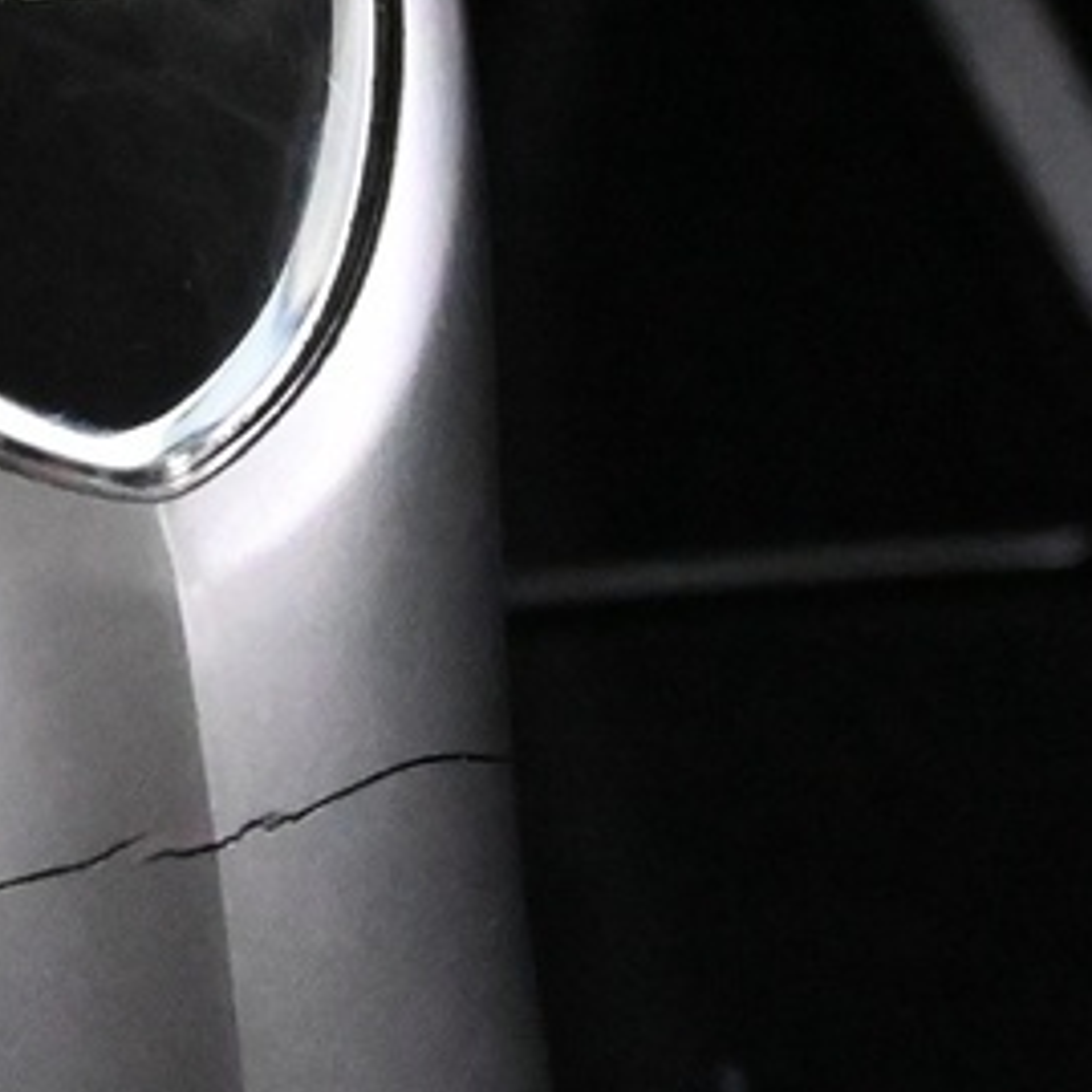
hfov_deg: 6.9
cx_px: 69
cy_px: 1206
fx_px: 9050
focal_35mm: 254
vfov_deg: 6.9
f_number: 5
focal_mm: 33
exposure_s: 1/50
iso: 9000
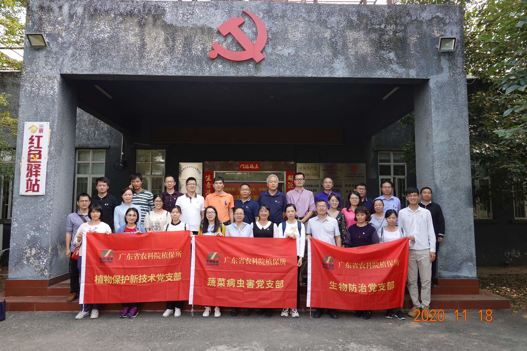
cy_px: 176
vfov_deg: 53.1
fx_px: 351
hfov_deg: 73.7
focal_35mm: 24
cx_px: 264
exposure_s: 1/160
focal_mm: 9
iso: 100
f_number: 2.8
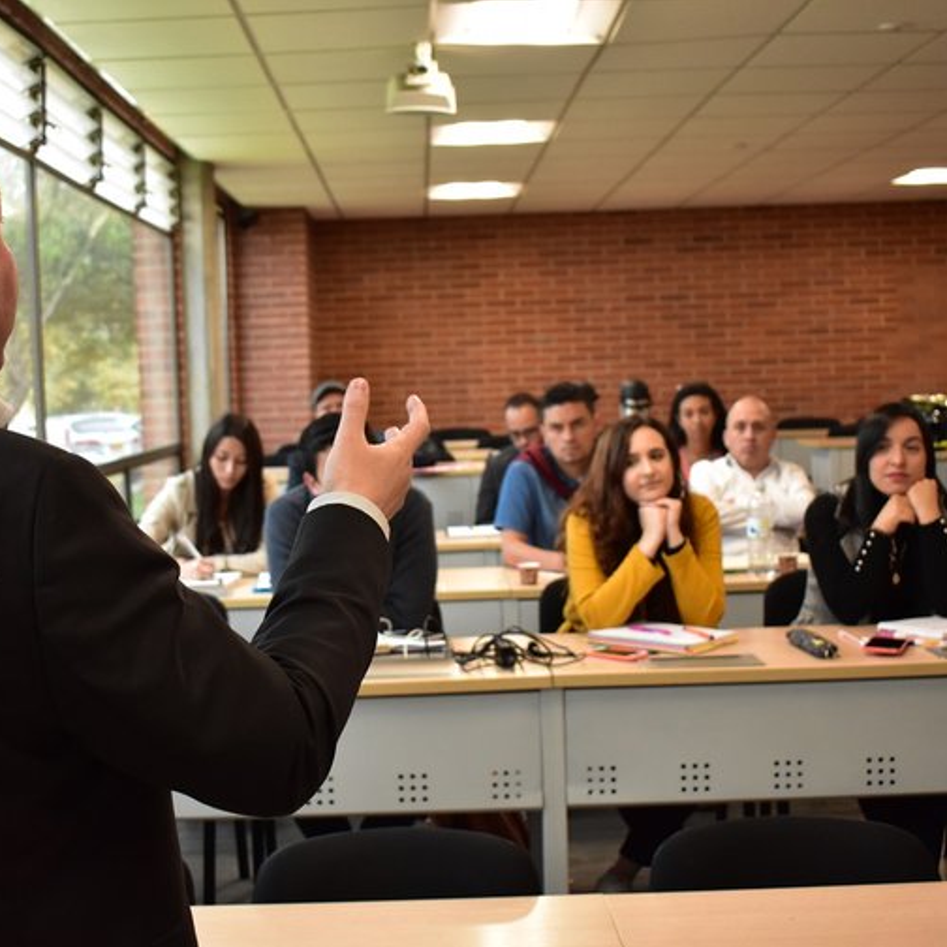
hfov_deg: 34.0
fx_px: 1548
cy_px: 474
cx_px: 400
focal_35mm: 50
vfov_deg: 34.0
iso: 2000
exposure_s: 1/250
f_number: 4.5
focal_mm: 26
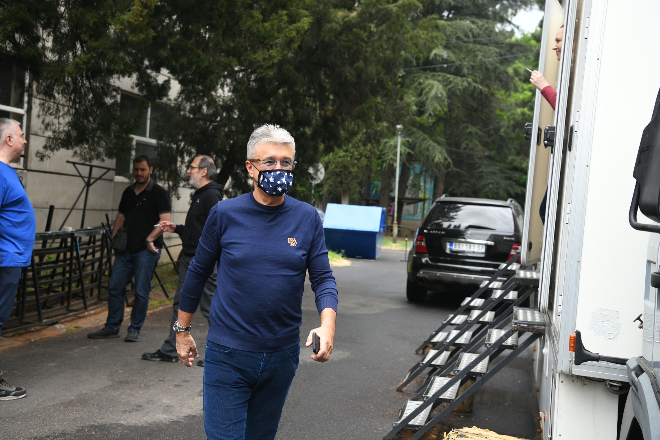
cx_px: 330
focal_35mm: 48
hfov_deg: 41.1
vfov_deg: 28.1
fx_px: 880
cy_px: 220
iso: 1000
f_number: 5
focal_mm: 48
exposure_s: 1/800
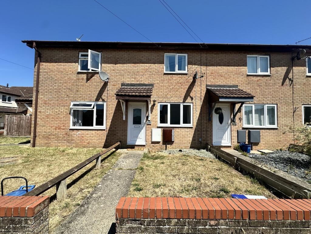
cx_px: 156
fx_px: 126
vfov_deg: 85.7
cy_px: 117
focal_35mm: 14
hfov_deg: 102.1
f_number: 2.2
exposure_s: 1/2092
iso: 50
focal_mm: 2.22
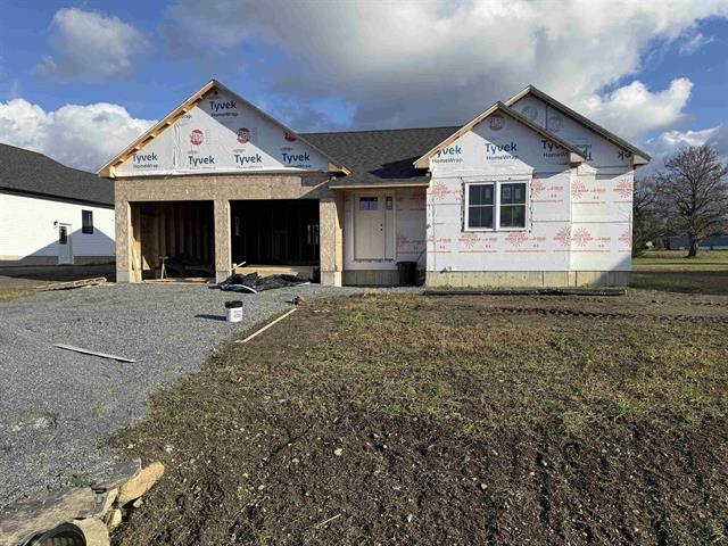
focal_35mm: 24
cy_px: 273
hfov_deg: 71.6
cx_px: 364
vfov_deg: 56.8
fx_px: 505
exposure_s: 1/5319
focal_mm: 6.76
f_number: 1.78
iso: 80
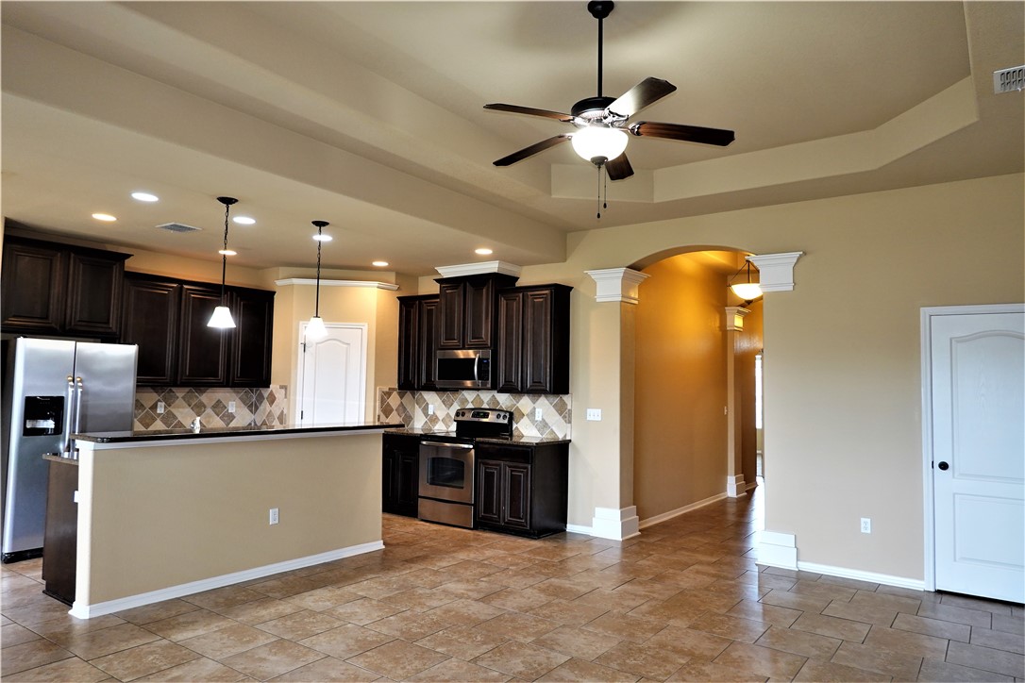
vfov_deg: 53.1
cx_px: 512
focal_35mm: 24
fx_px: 683
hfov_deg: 73.7
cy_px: 342
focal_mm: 9
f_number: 2.8
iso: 250
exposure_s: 1/30
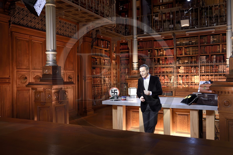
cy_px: 78
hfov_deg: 55.8
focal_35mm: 34
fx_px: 220
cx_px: 116
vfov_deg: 38.8
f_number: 5.6
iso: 1600
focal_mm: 34
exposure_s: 1/40
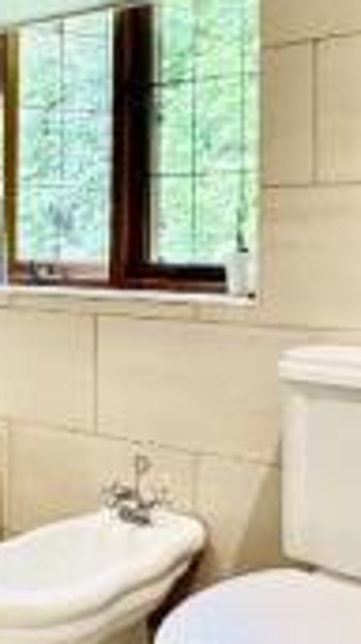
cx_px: 171
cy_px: 269
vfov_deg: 39.8
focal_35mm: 52
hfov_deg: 23.0
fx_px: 886
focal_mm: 2.22
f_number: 2.2
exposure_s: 1/100
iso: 125
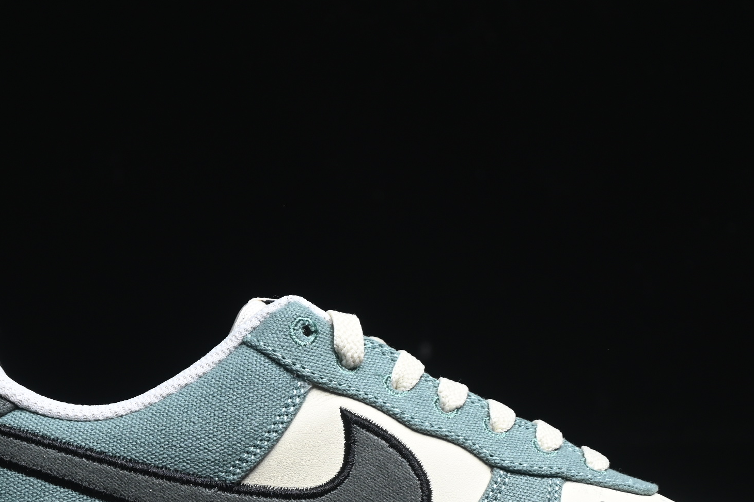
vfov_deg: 9.6
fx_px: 2995
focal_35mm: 143
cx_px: 379
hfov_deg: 14.4
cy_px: 430
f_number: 6.3
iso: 160
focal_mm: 50
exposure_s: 1/60
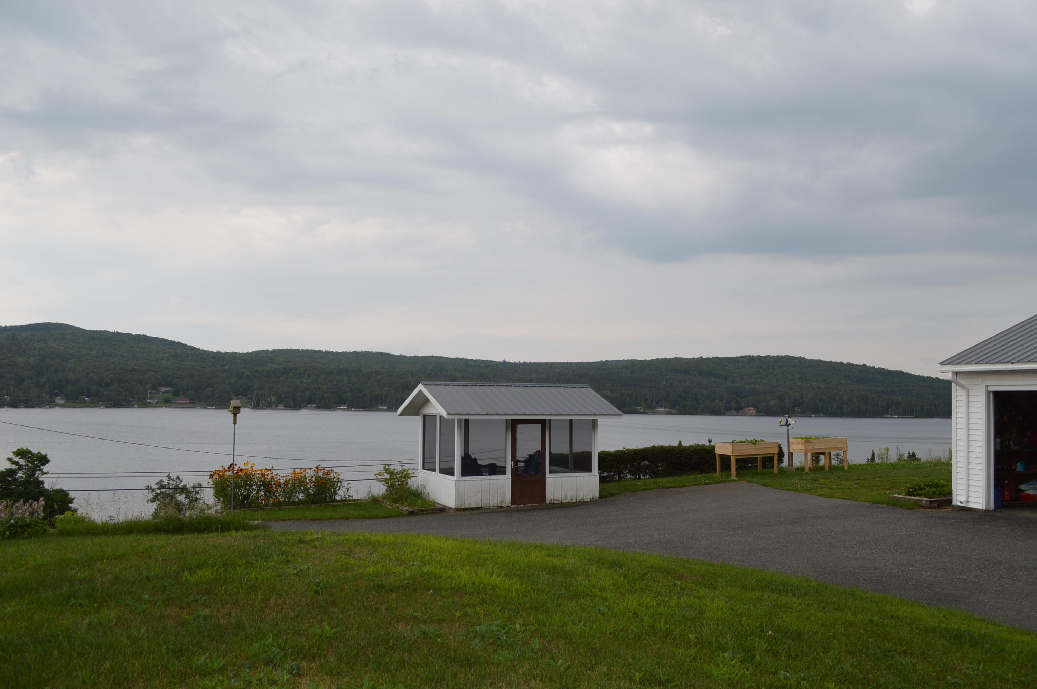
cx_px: 518
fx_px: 777
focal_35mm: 27
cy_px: 344
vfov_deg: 47.8
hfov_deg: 67.4
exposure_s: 1/200
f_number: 5.6
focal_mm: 18
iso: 100
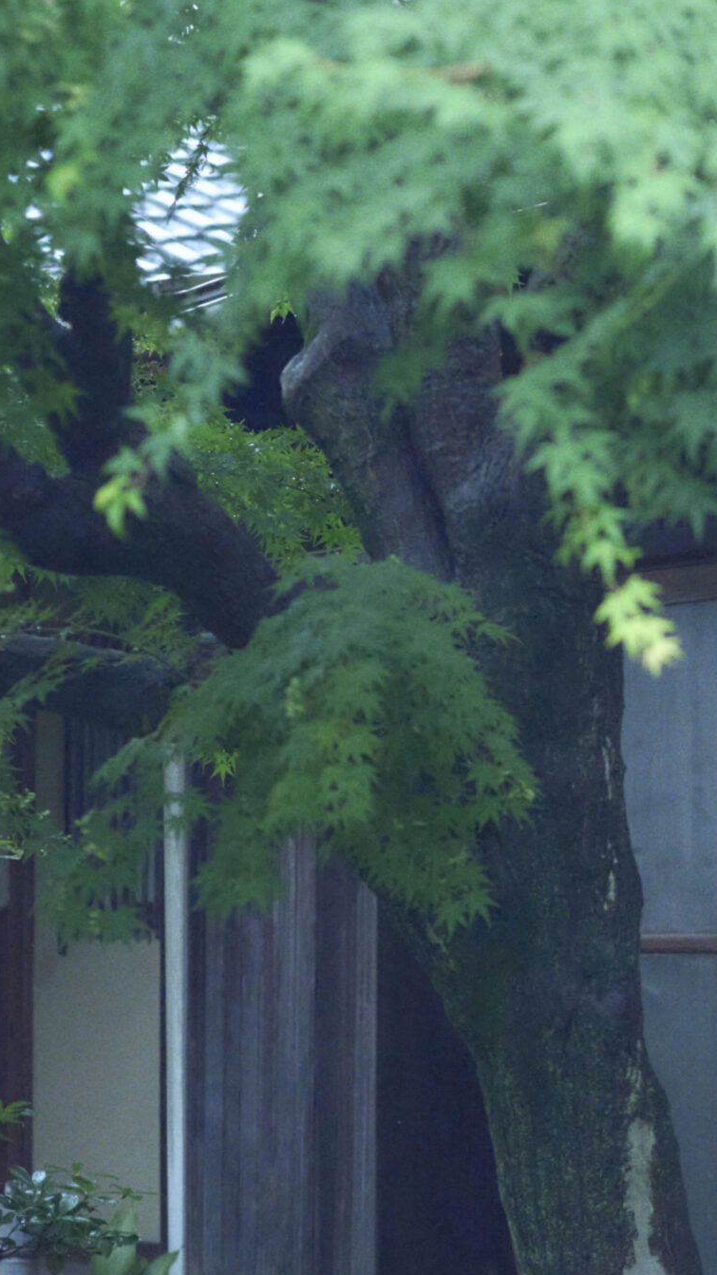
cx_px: 840
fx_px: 3954
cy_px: 946
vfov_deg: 18.2
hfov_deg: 10.2
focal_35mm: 117
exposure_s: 1/4000
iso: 800
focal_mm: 50
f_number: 2
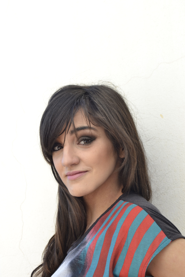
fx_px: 636
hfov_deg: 16.6
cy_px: 138
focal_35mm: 82
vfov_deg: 24.6
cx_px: 92
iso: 400
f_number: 8
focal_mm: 55
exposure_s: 1/250
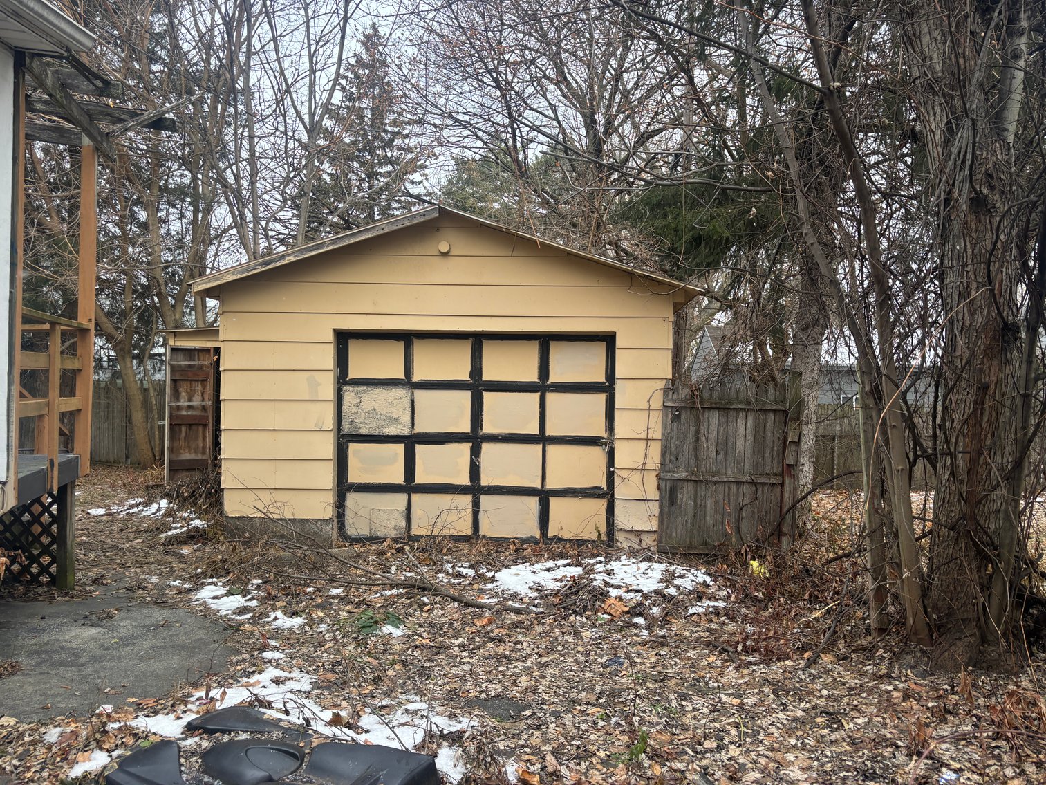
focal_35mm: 26
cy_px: 392
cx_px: 523
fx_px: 786
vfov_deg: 53.1
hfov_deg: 67.3
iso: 40
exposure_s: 1/211
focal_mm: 5.96
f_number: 1.6
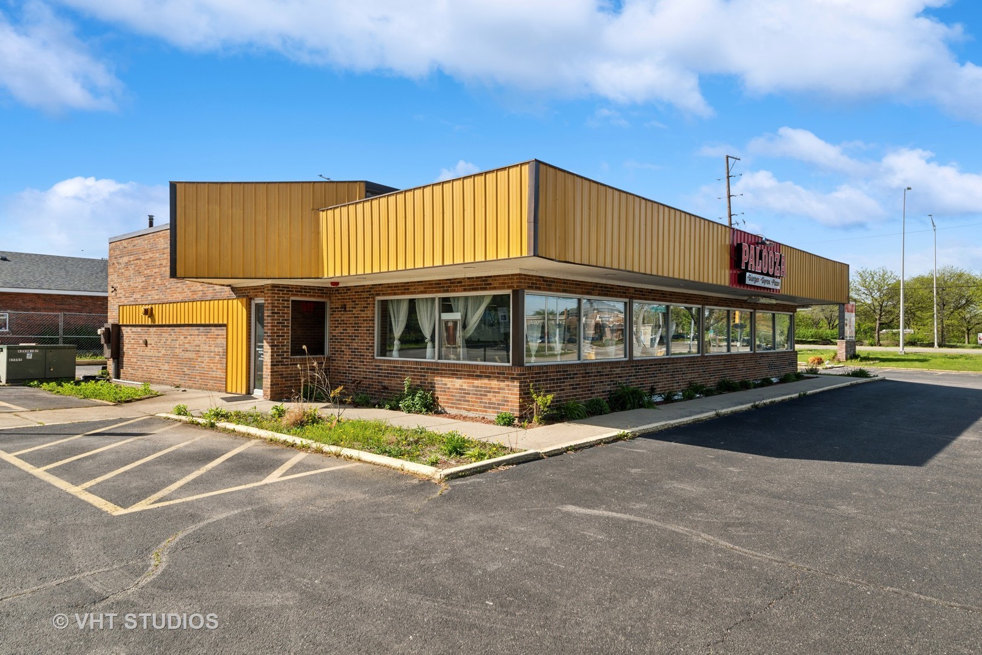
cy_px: 328
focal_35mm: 23
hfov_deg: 76.1
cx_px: 491
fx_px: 627
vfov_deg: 55.1
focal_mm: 23
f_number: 13
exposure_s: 1/60
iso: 100
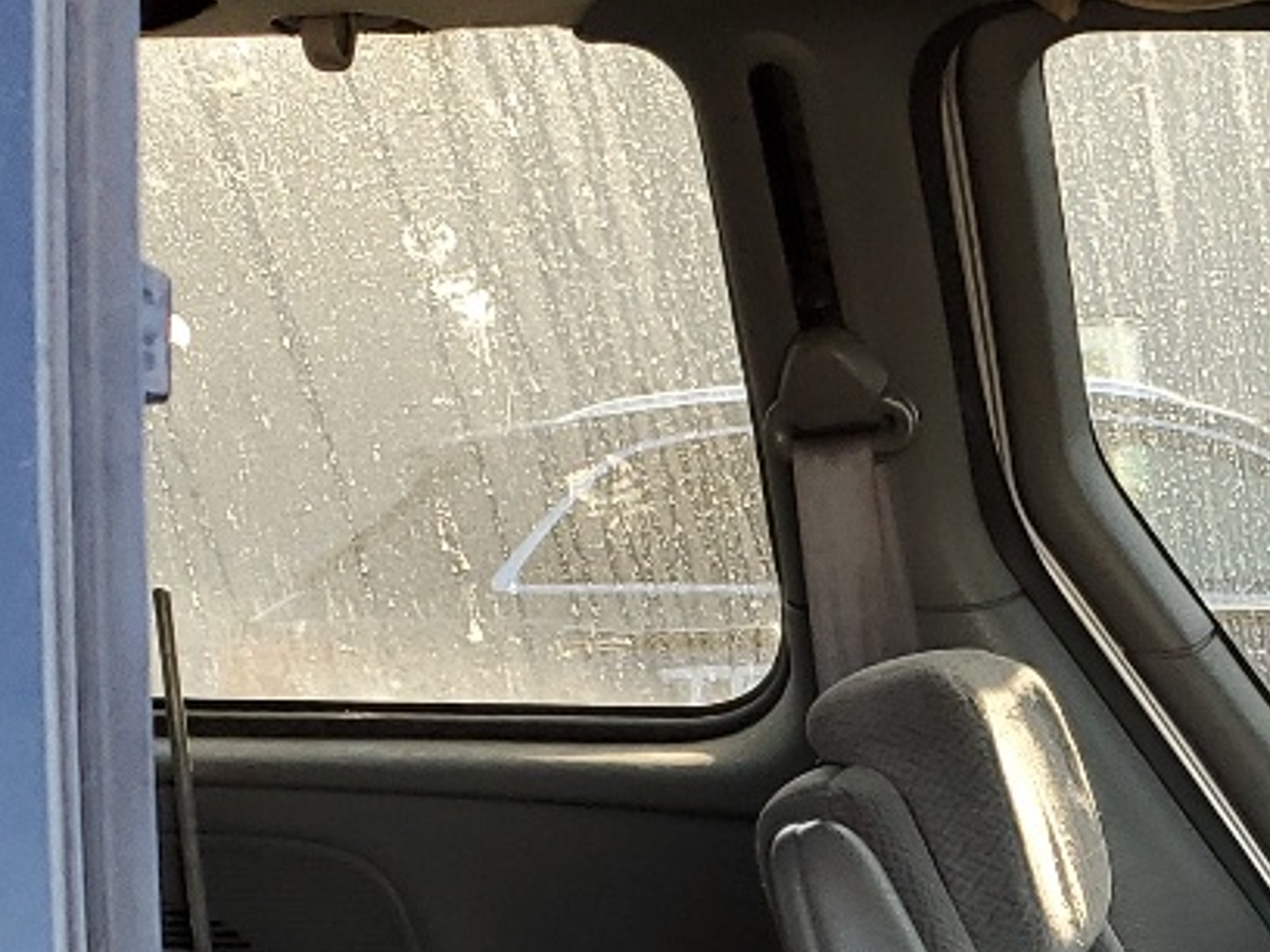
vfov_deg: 13.3
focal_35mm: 102
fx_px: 3742
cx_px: 1952
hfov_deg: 17.2
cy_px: 1618
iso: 50
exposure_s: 1/152
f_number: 1.5
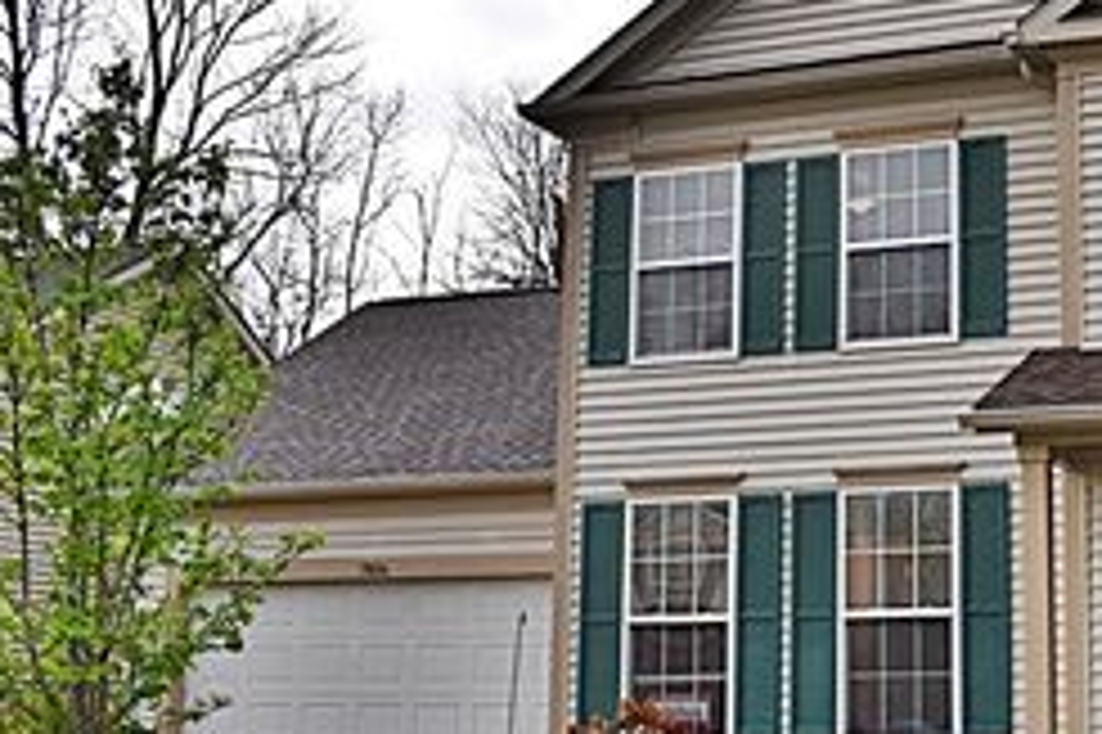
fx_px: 1682
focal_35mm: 55
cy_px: 372
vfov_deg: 24.6
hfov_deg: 34.0
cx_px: 1021
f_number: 5.6
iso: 100
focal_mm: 18
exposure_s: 1/200
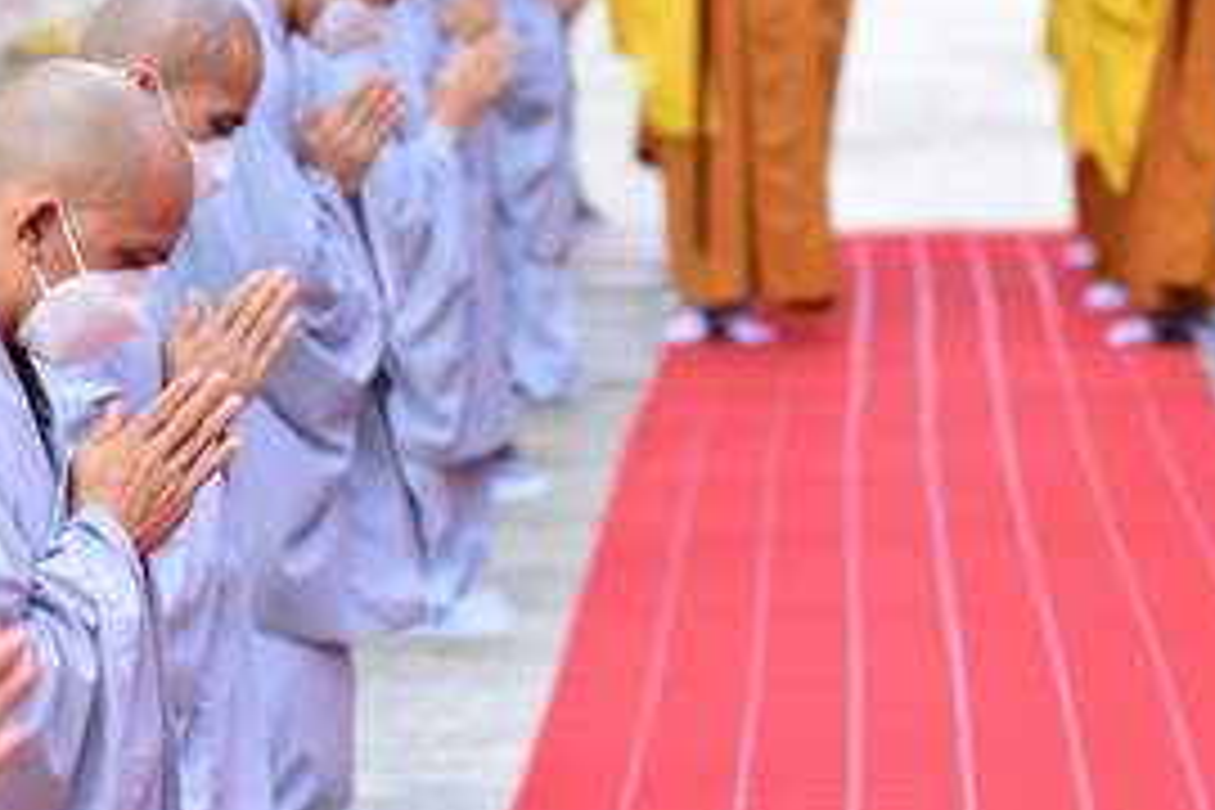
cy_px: 382
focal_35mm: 289
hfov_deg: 7.1
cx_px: 360
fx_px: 9753
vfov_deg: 4.8
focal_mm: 120
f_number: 4.5
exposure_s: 1/80
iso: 100
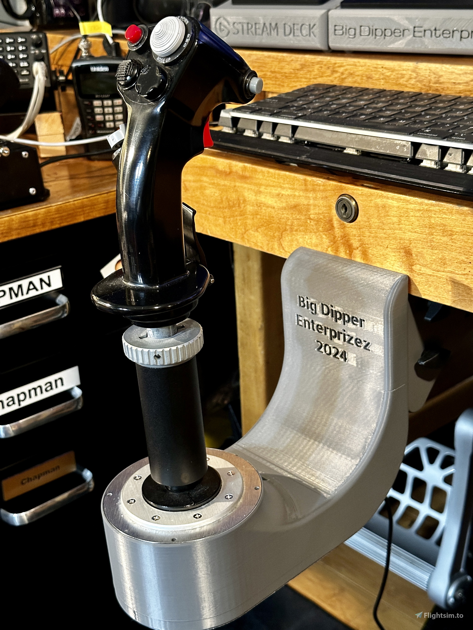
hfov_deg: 30.3
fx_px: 874
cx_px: 236
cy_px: 315
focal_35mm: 48
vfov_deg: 39.7
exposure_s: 1/30
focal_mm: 6.86
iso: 640
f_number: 1.78
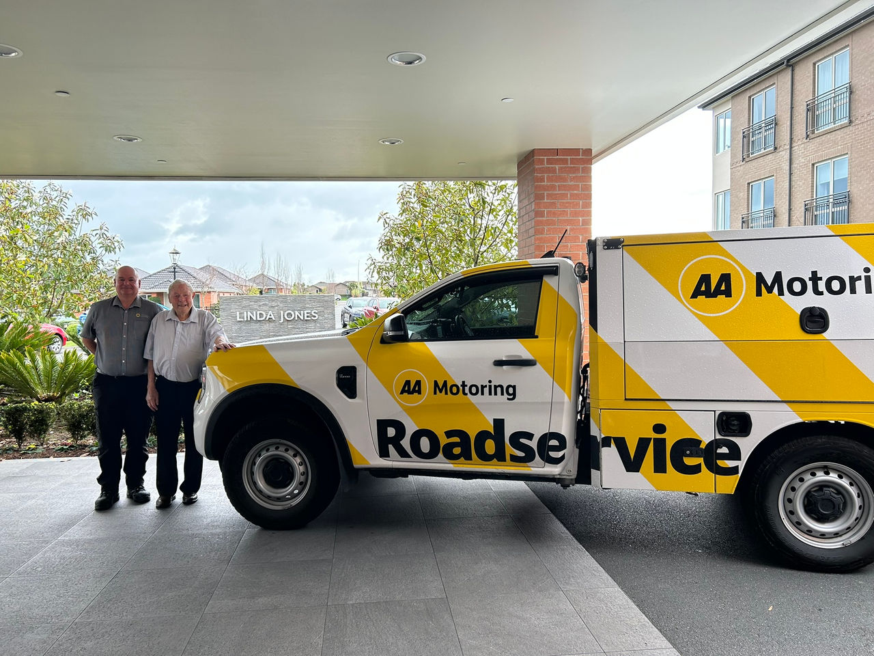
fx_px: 656
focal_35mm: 26
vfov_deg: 53.1
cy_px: 328
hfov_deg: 67.3
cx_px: 437
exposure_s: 1/490
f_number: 1.5
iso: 50
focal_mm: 5.7
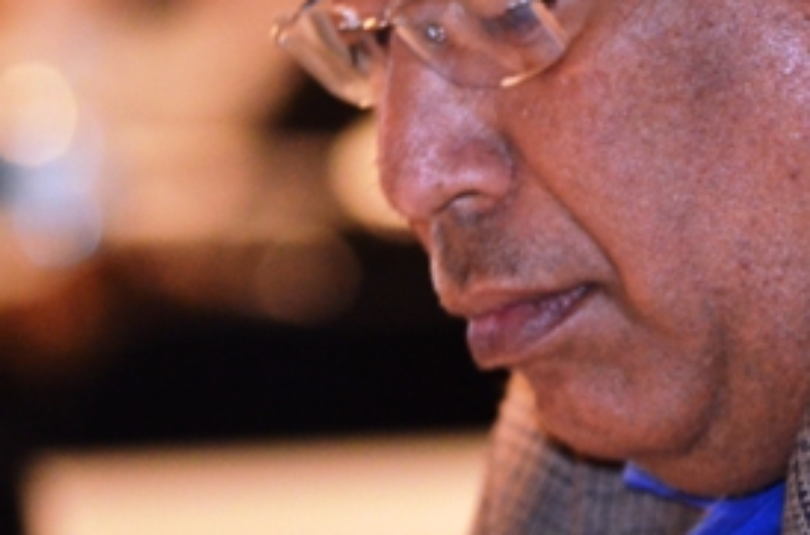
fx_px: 15727
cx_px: 689
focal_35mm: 701
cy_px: 121
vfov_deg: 1.9
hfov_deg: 2.9
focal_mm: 200
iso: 3200
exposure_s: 1/60
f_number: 5
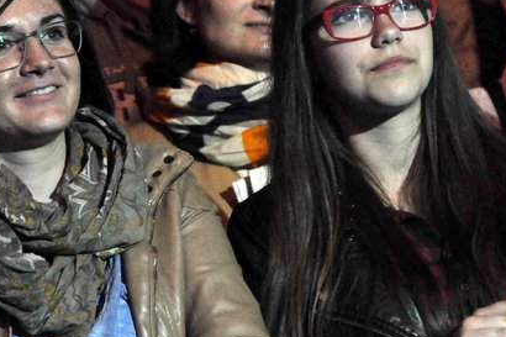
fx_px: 4507
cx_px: 268
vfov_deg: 4.3
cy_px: 96
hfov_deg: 6.4
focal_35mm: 321
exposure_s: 1/125
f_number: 6
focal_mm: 135
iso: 3200
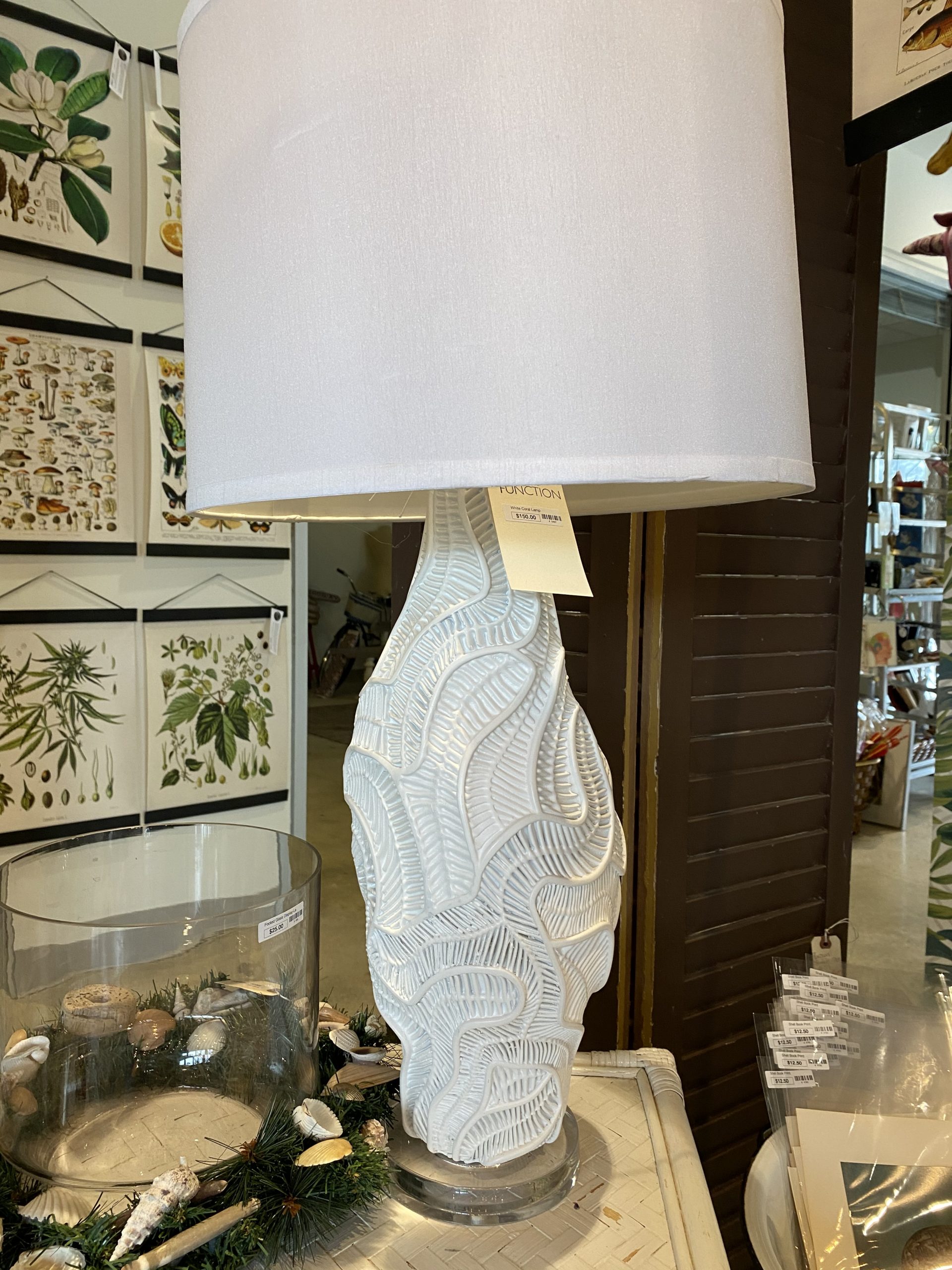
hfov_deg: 53.1
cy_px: 635
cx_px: 476
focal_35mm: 26
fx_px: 953
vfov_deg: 67.3
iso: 100
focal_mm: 4.25
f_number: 1.8
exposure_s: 1/60
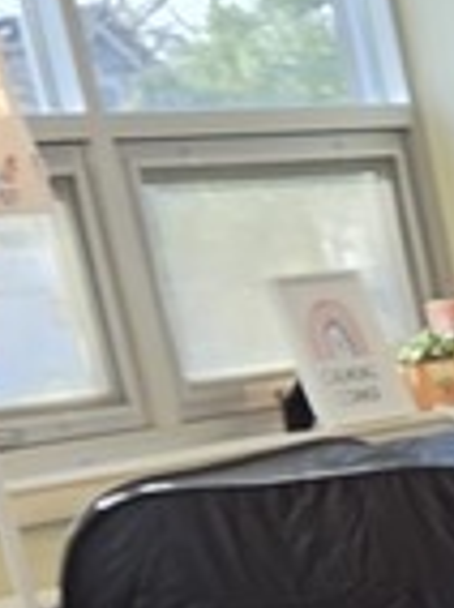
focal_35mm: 166
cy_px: 1096
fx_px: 2912
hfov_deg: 7.3
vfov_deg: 11.1
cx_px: 1580
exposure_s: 1/180
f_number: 1.8
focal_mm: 5.4
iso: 64
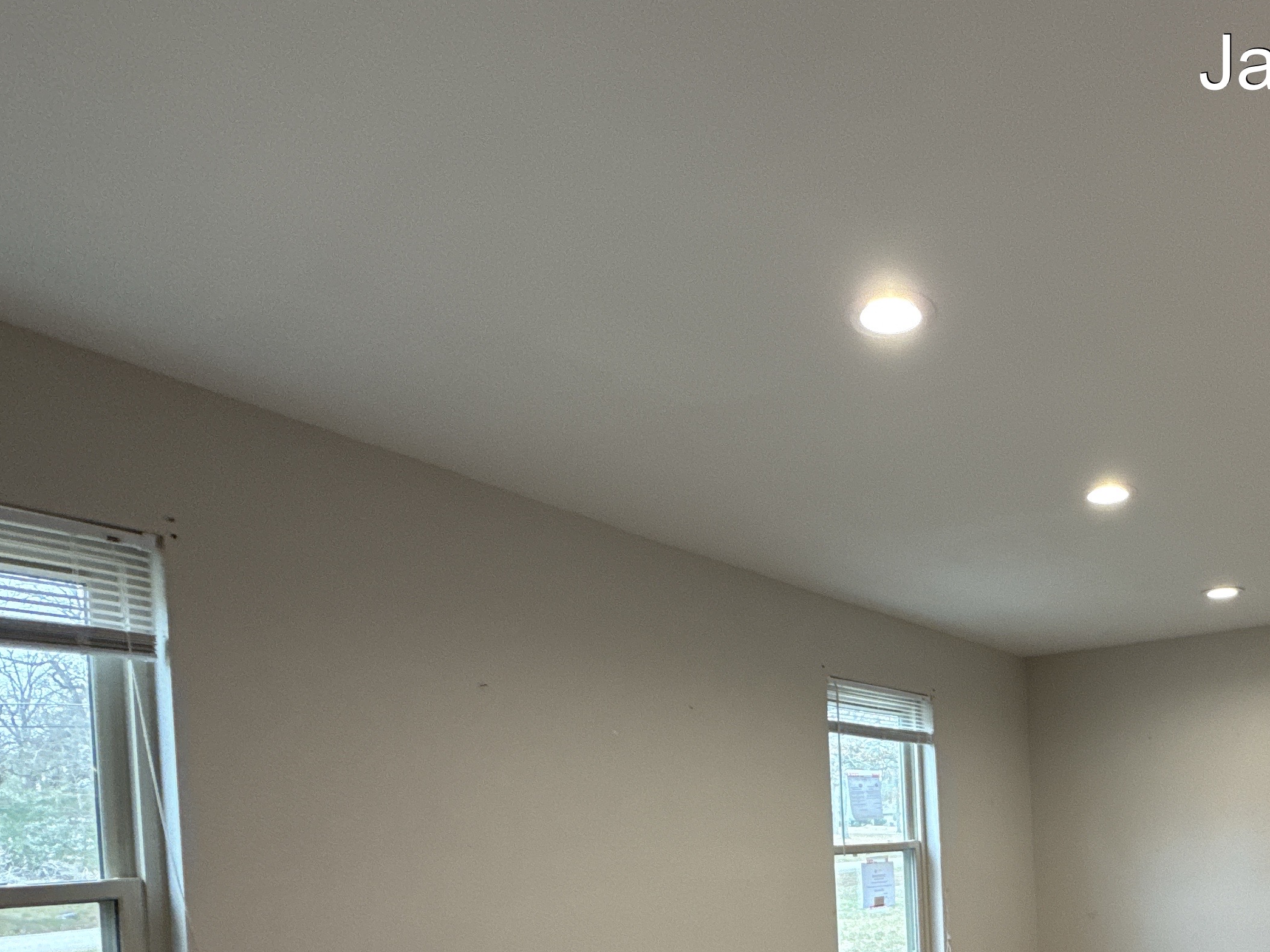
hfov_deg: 61.9
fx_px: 991
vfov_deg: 46.2
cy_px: 862
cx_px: 941
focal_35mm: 27
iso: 320
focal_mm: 2.22
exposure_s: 1/99
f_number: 2.2
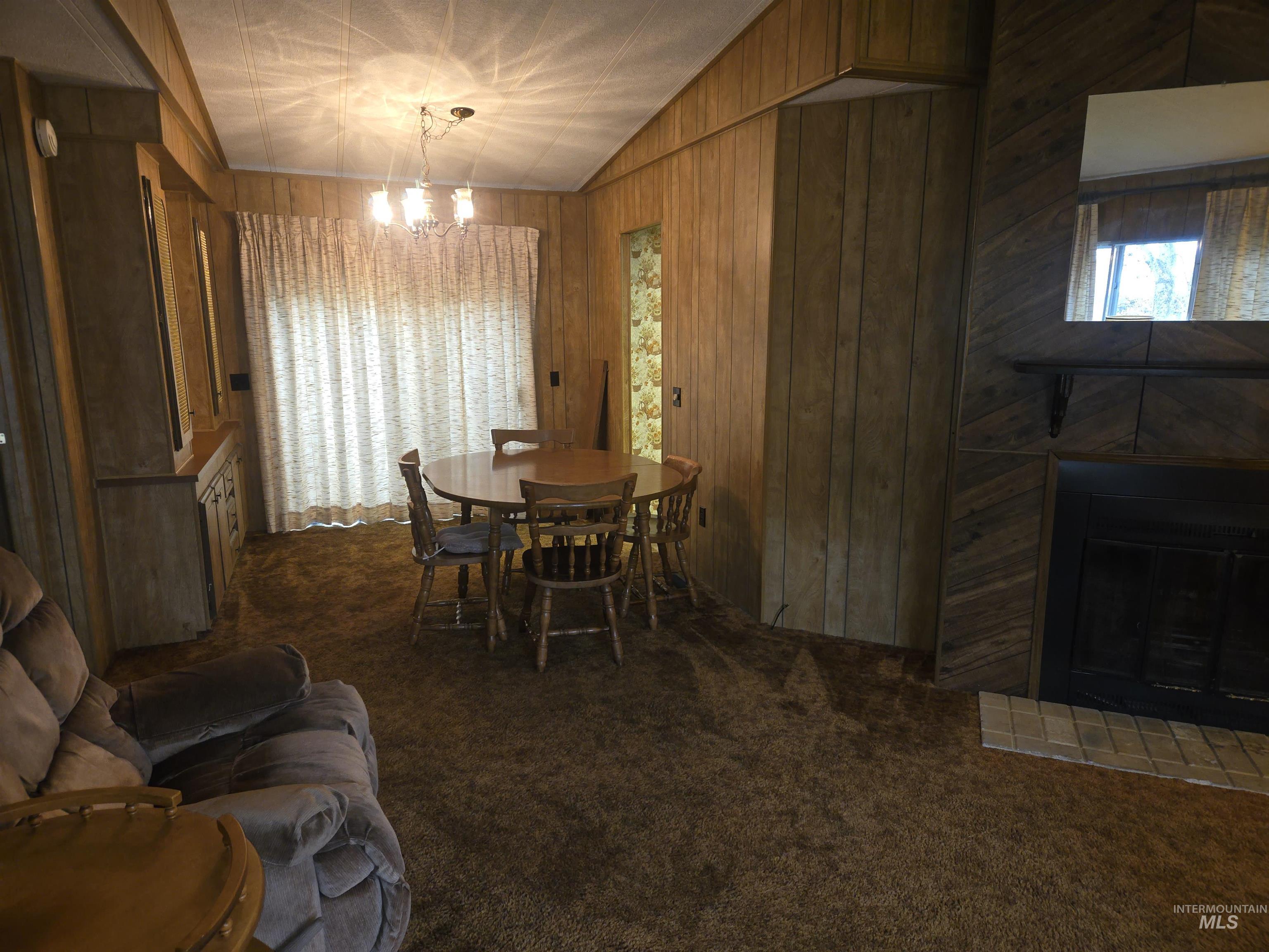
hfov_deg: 73.9
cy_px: 476
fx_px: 843
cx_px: 634
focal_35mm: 23
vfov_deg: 58.9
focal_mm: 5.4
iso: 160
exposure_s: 1/17.2
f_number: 1.8
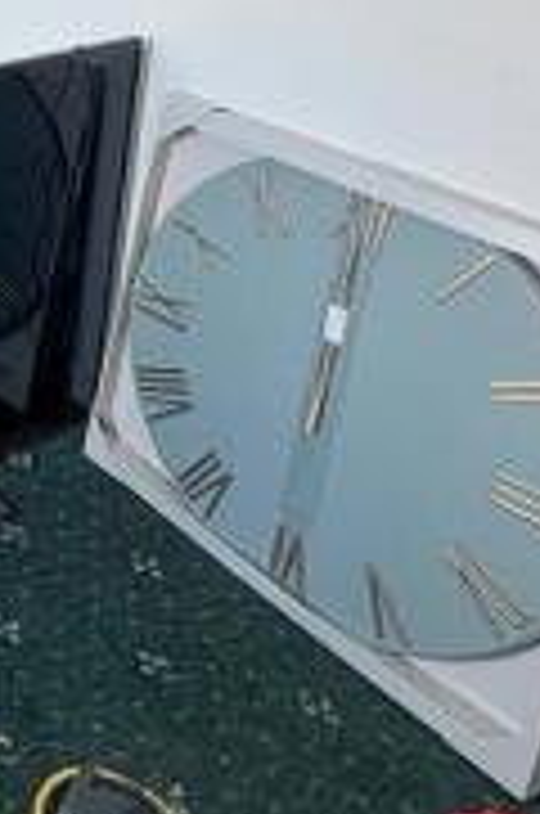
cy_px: -38
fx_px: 1061
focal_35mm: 47
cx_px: -358
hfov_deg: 21.6
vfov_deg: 36.7
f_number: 2.2
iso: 50
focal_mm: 2.22
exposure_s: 1/99
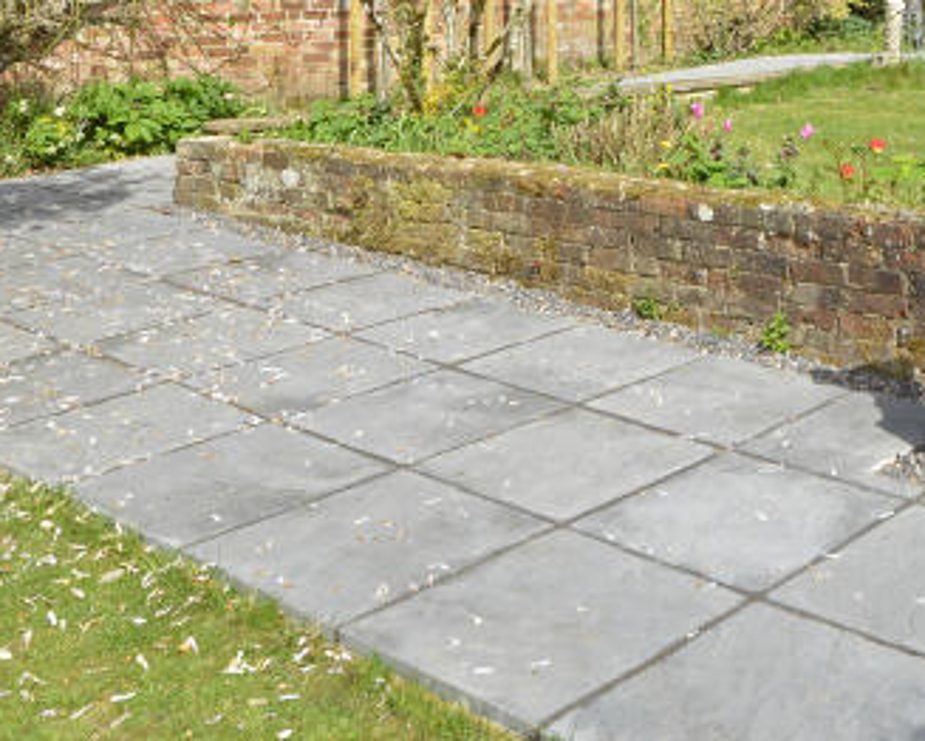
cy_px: -52
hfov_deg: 36.2
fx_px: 1287
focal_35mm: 47
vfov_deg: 29.3
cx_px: 894
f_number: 14
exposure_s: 1/160
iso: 400
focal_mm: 16
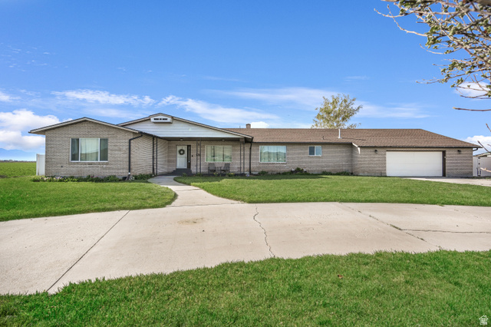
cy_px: 164
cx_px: 246
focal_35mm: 14
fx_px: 191
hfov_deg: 104.3
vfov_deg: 81.1
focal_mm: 14
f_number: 4
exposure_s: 1/1600
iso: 250
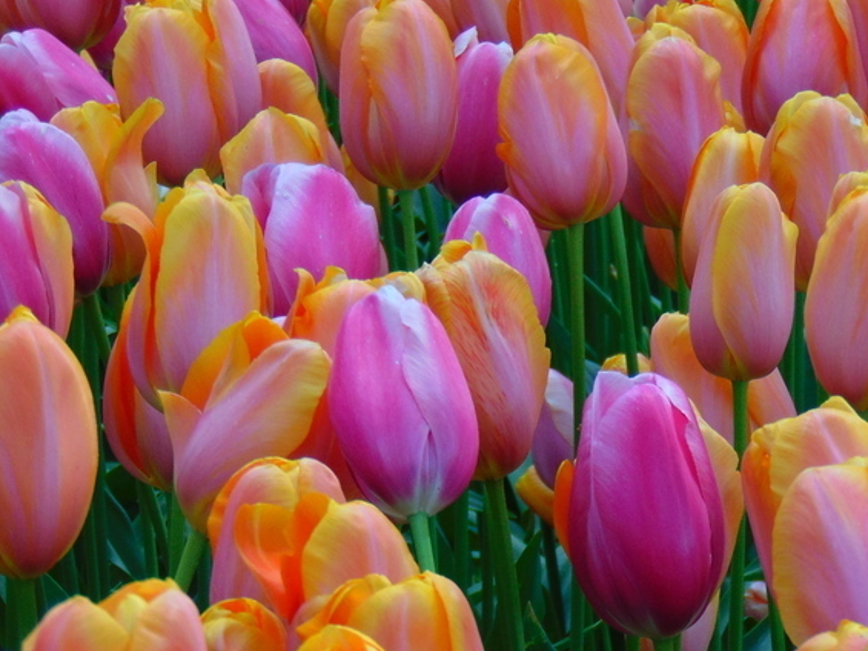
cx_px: 608
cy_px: 464
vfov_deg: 5.0
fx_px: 7449
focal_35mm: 297
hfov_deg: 6.7
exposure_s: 1/125
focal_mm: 29.5
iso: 80
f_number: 4
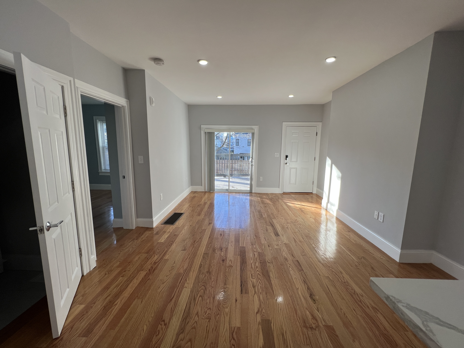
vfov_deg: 89.9
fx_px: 174
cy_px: 174
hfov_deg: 106.2
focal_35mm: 13
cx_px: 232
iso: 40
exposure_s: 1/120
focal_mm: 1.57
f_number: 1.8
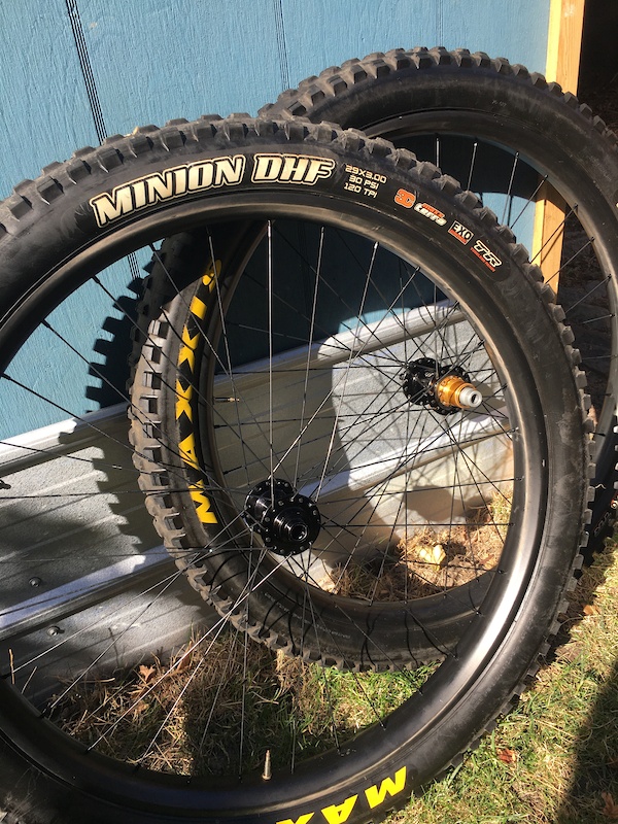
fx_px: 690
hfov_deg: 48.2
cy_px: 412
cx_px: 309
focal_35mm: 29
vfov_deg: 61.7
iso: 25
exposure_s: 1/496
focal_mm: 4.15
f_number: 2.2
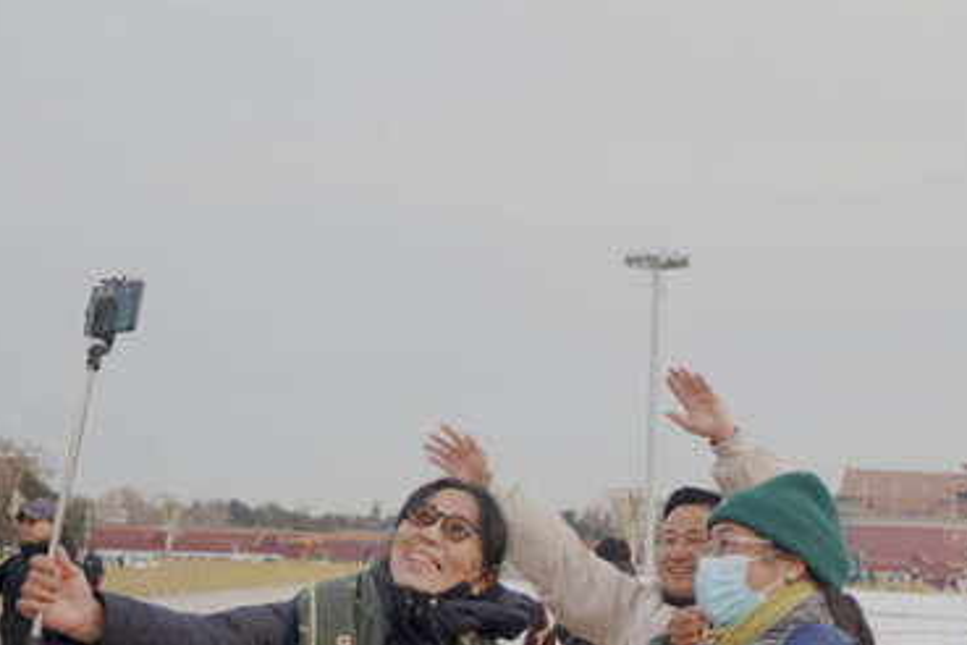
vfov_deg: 20.0
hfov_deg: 29.5
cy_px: 544
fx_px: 1800
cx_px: 752
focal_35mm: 67
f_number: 4
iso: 100
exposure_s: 1/160
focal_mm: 33
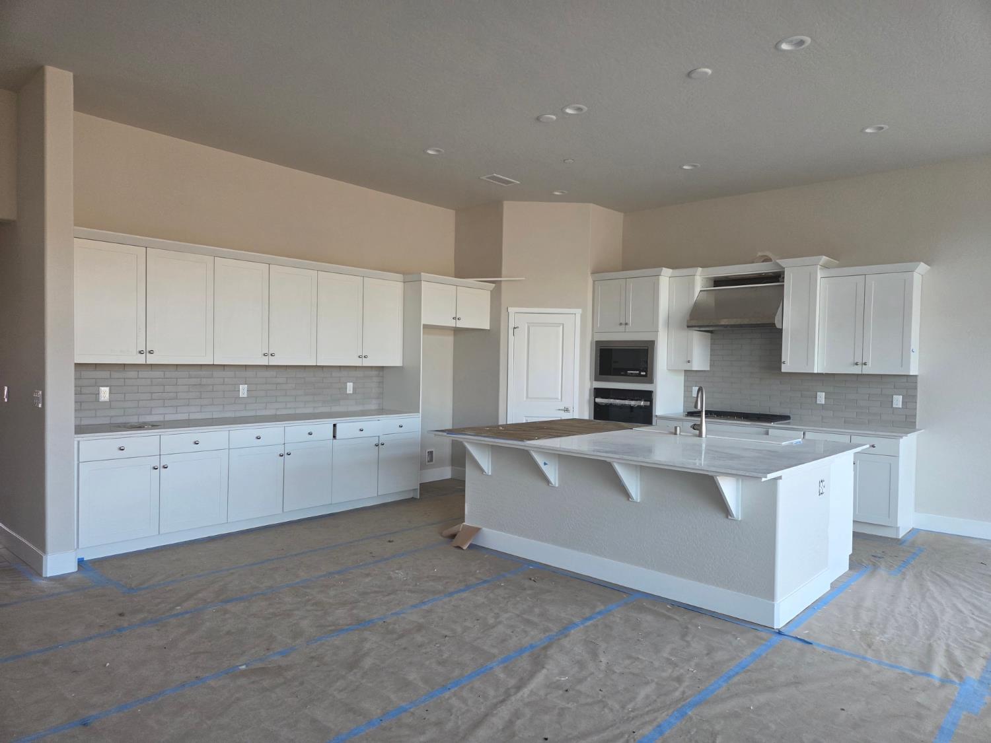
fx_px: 658
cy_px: 372
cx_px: 496
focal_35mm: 23
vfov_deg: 58.9
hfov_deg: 73.9
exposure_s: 1/180
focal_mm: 5.4
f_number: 1.8
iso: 160
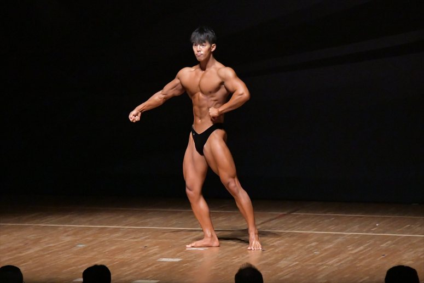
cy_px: 142
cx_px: 212
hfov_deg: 8.6
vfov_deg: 5.7
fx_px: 2825
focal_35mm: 240
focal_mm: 160
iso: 12800
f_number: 5.6
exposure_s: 1/400
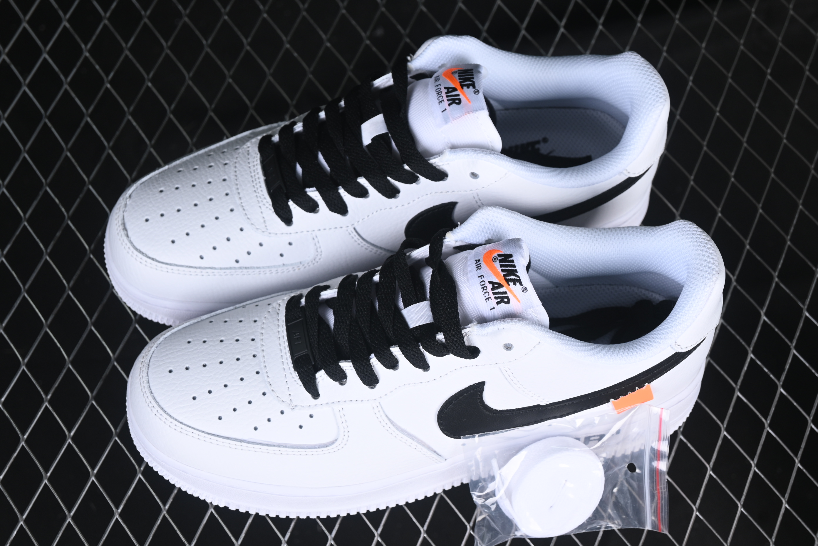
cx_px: 409
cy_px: 273
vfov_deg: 18.2
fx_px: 1704
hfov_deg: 27.0
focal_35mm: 75
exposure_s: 1/100
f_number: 7.1
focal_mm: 50
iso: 160
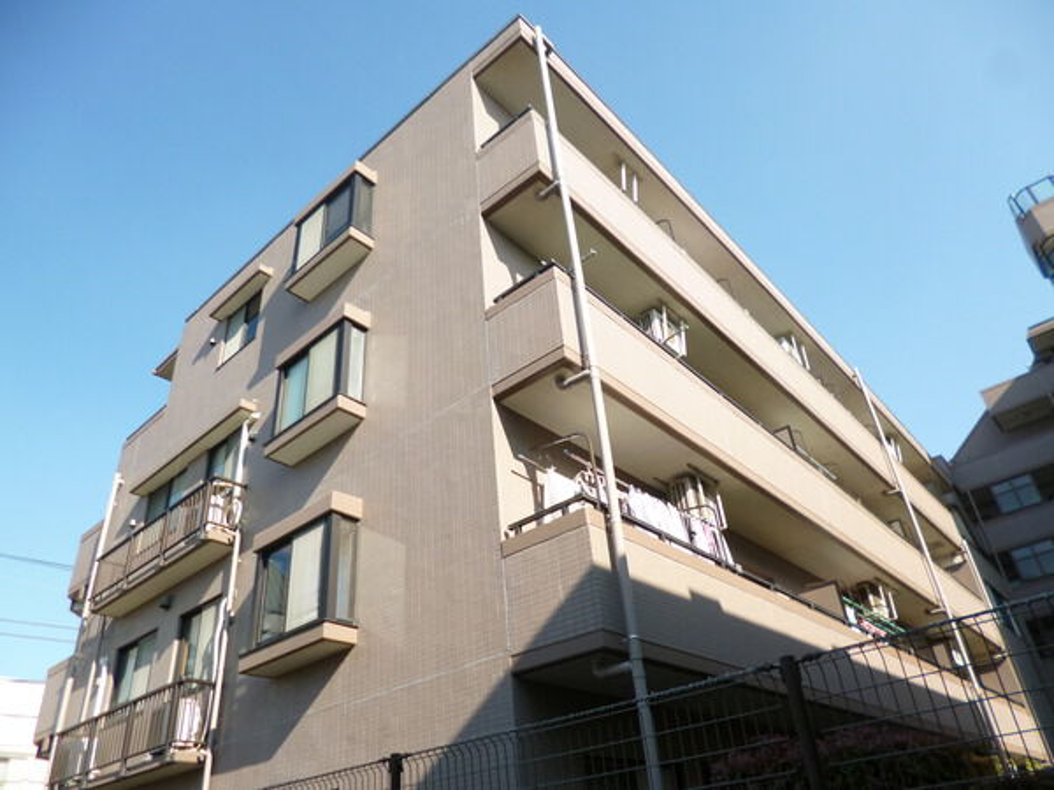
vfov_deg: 56.8
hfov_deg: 71.6
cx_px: 527
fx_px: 731
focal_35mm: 24
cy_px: 395
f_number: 2.5
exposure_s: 1/640
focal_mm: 4.3
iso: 100
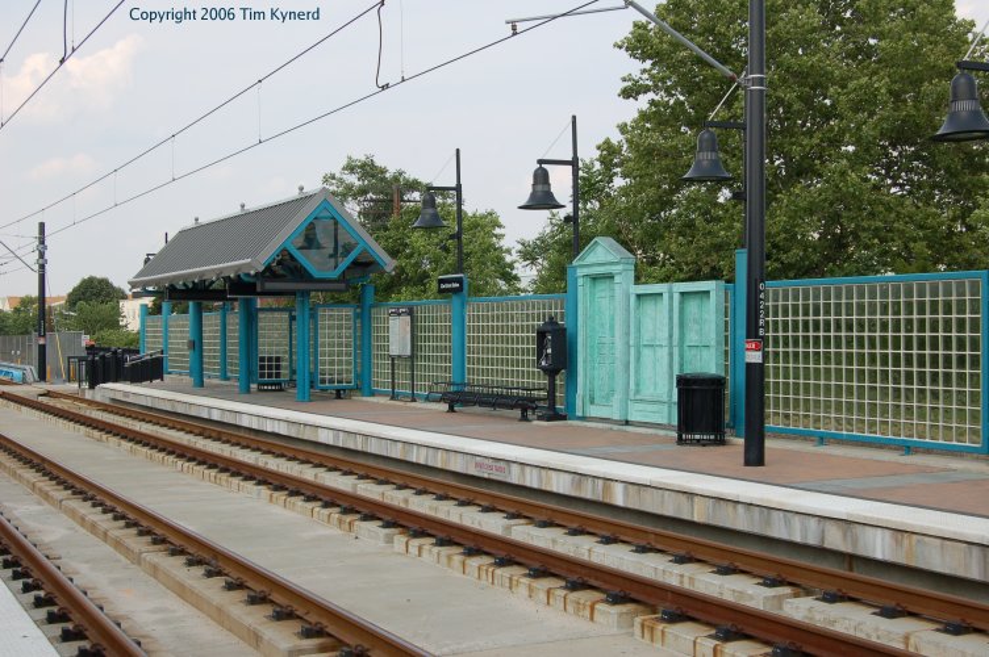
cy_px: 328
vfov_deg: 28.0
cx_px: 494
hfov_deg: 41.1
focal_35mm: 48
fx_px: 1317
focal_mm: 32
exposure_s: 1/250
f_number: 8
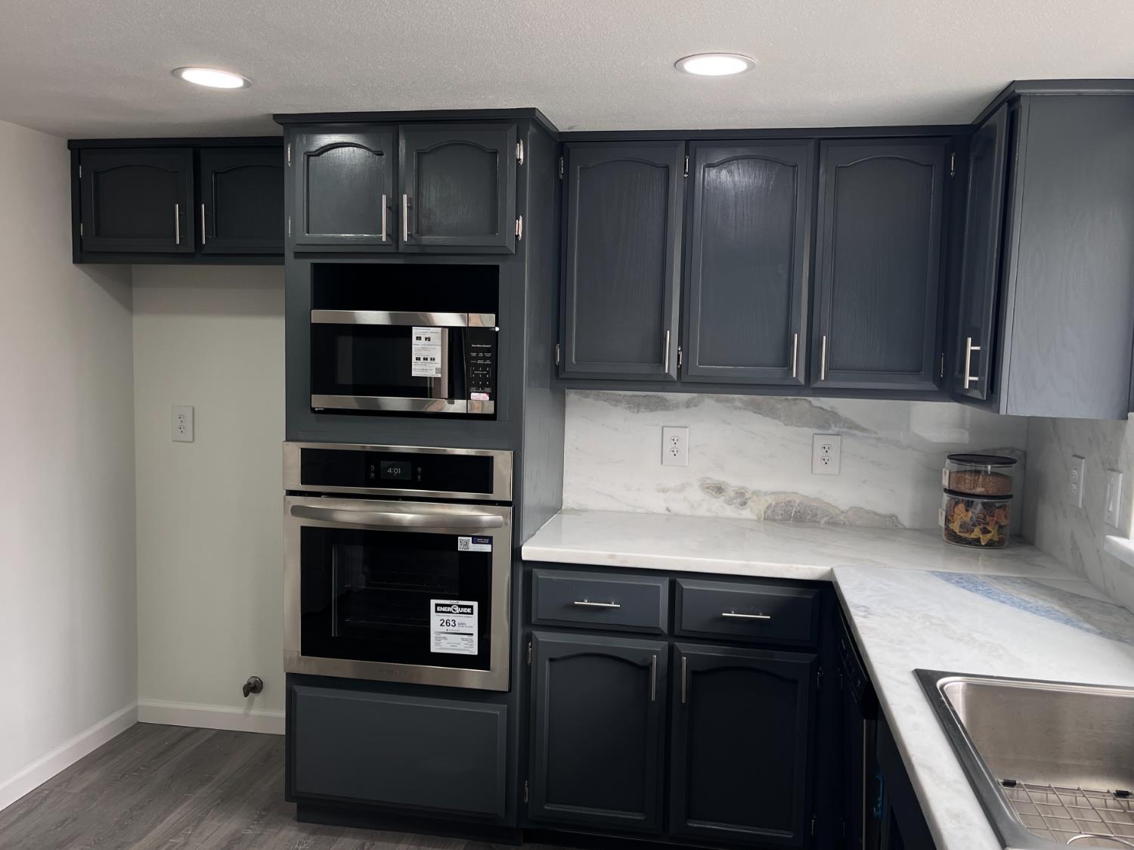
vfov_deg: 53.0
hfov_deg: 67.3
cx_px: 567
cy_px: 425
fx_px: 851
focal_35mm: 26
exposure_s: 1/120
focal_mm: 5.1
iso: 64
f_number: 1.6
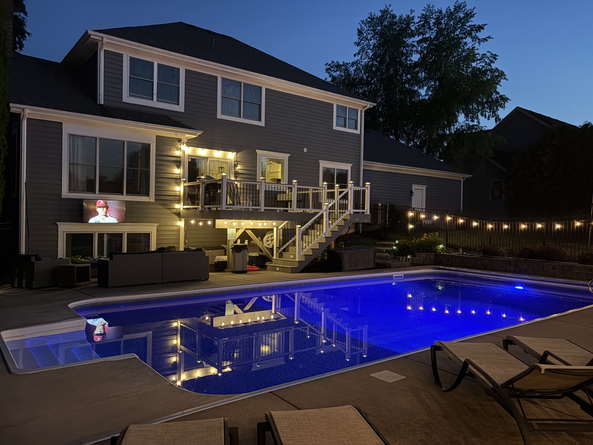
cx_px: 296
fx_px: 445
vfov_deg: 53.1
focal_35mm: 26
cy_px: 222
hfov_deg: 67.3
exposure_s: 1/20
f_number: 1.6
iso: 1000
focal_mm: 5.96
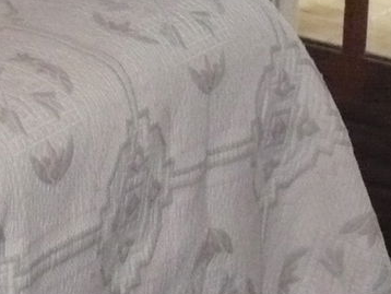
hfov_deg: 7.4
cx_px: 14
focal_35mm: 268
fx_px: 3029
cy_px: -277
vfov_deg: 5.4
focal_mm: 9.9
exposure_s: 1/30
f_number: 3.7
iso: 500
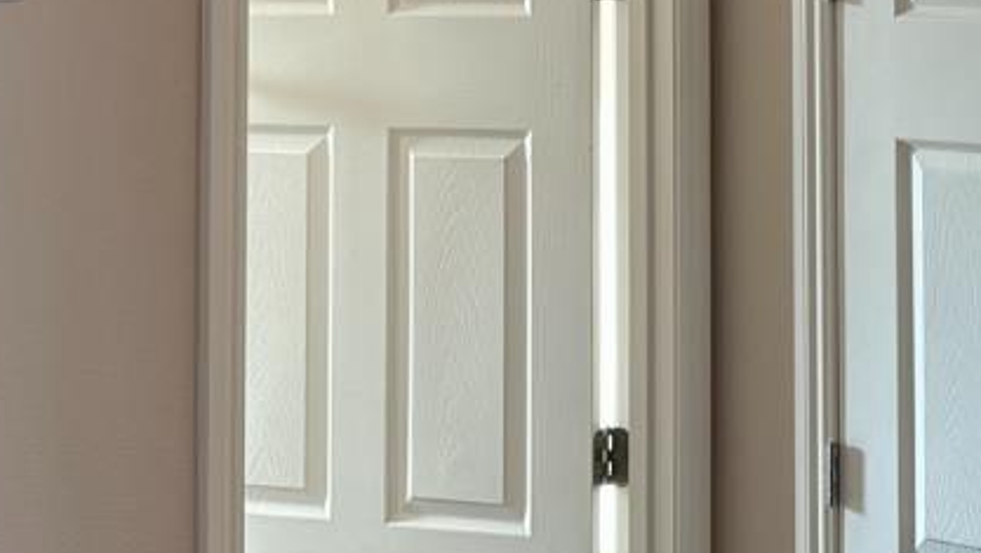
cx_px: 866
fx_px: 2446
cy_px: -234
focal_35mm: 94
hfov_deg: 22.2
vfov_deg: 12.4
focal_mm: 6.76
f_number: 1.78
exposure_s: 1/120
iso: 200
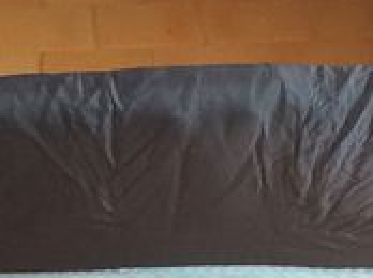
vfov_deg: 8.7
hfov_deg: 11.8
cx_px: 111
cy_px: 400
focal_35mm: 167
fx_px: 1797
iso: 50
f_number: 2.2
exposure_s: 1/33
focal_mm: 4.15
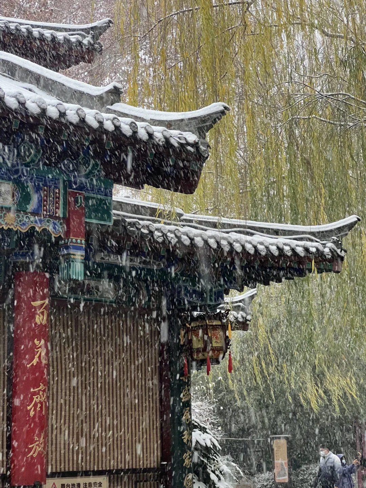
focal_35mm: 77
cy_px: 244
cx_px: 183
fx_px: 1086
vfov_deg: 25.3
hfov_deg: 19.1
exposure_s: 1/60
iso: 320
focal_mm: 9
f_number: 2.8
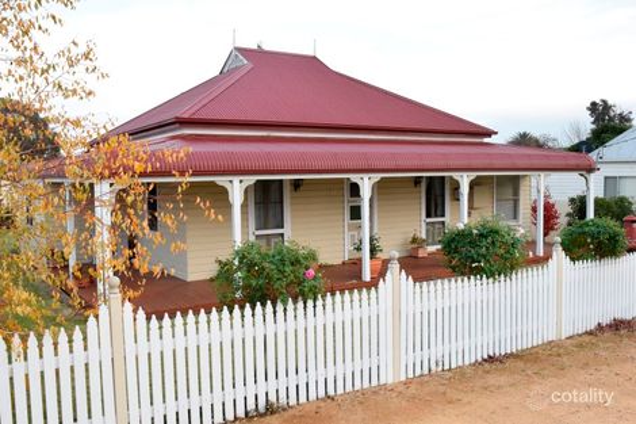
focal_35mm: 33
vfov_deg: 39.9
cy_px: 212
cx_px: 318
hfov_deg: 57.2
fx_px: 583
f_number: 9
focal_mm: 22
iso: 1600
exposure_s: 1/100
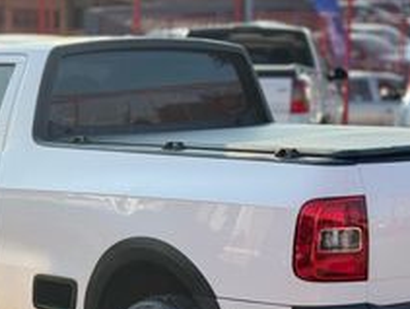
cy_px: 216
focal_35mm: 107
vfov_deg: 13.8
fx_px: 1269
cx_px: 183
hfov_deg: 18.3
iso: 80
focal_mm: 6.76
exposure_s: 1/2342
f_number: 1.78
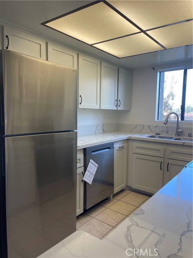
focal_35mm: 25
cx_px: 96
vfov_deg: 69.4
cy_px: 129
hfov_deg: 54.9
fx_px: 186
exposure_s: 1/120
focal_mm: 5.1
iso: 64
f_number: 1.6
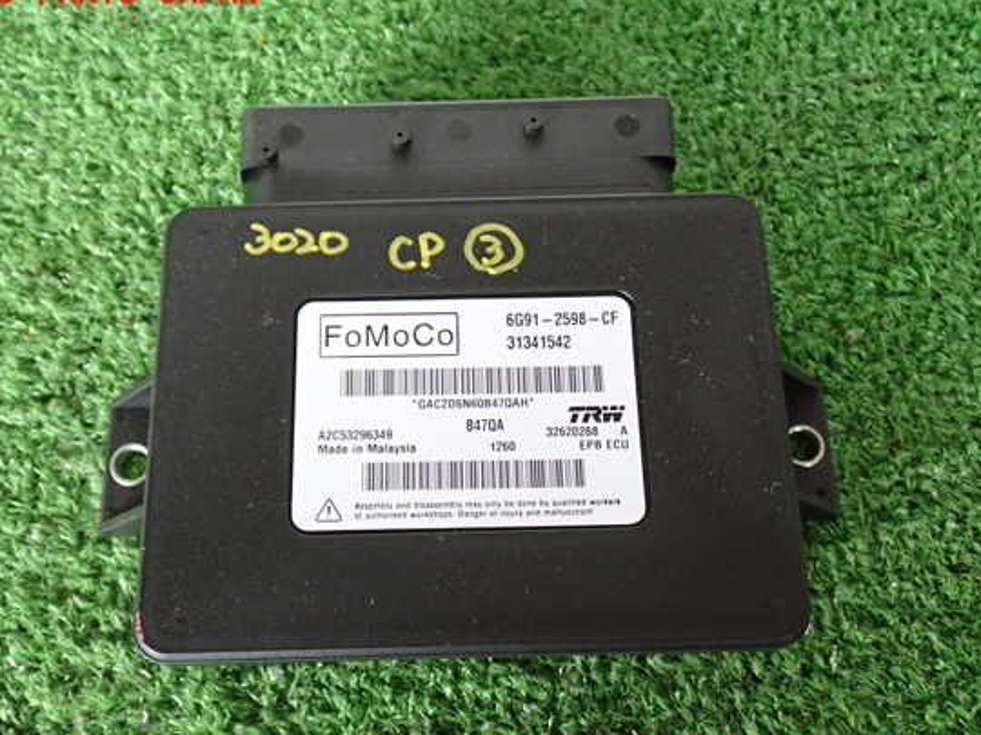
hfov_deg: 46.8
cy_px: 377
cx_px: 472
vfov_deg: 36.0
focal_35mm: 40
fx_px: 1134
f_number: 2.5
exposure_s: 1/40
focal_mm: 6.37
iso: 500
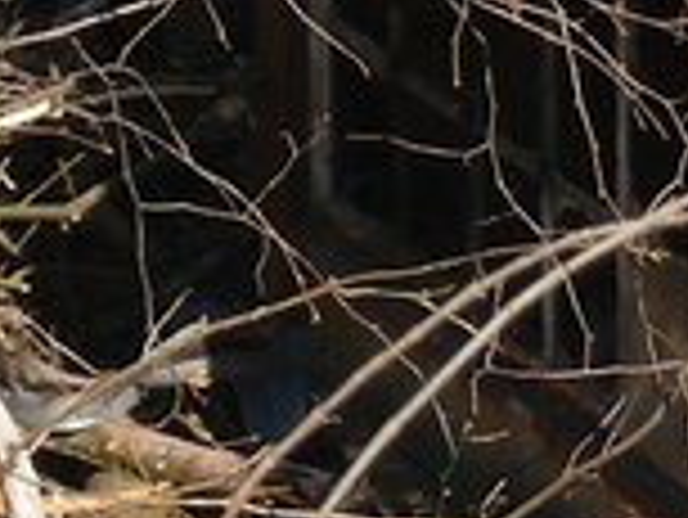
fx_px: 24724
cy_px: -1077
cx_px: 2577
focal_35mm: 1243
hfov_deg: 1.6
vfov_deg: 1.2
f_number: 5.6
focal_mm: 33.6
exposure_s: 1/250
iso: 100
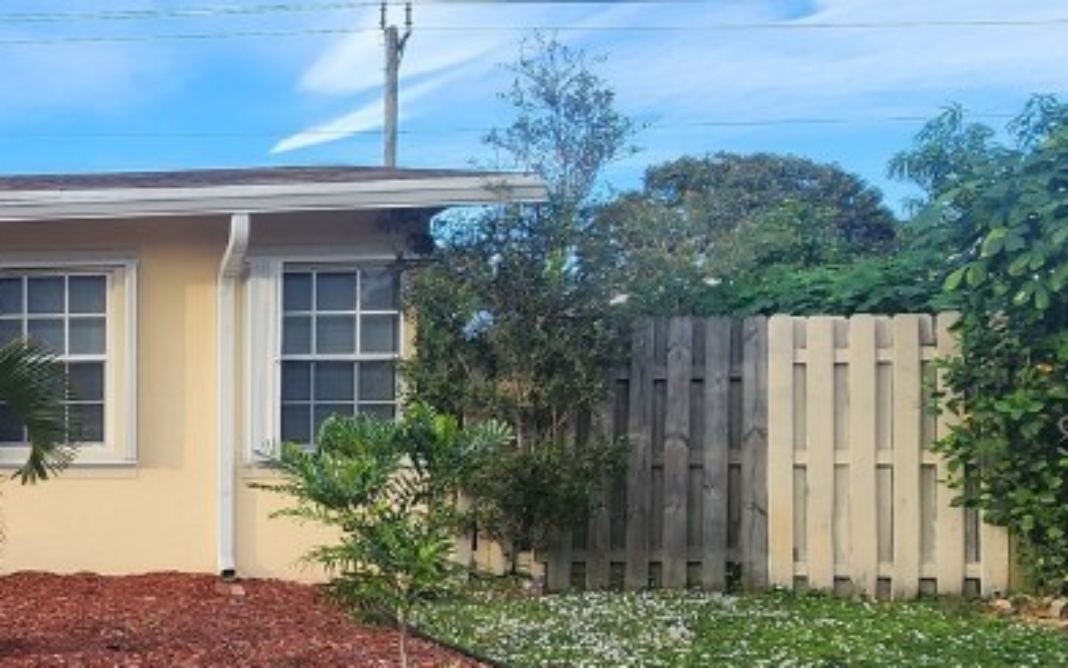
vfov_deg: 35.1
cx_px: -82
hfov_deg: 43.2
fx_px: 1048
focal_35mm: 36
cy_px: 434
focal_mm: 2.2
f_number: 2.2
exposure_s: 1/593
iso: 50
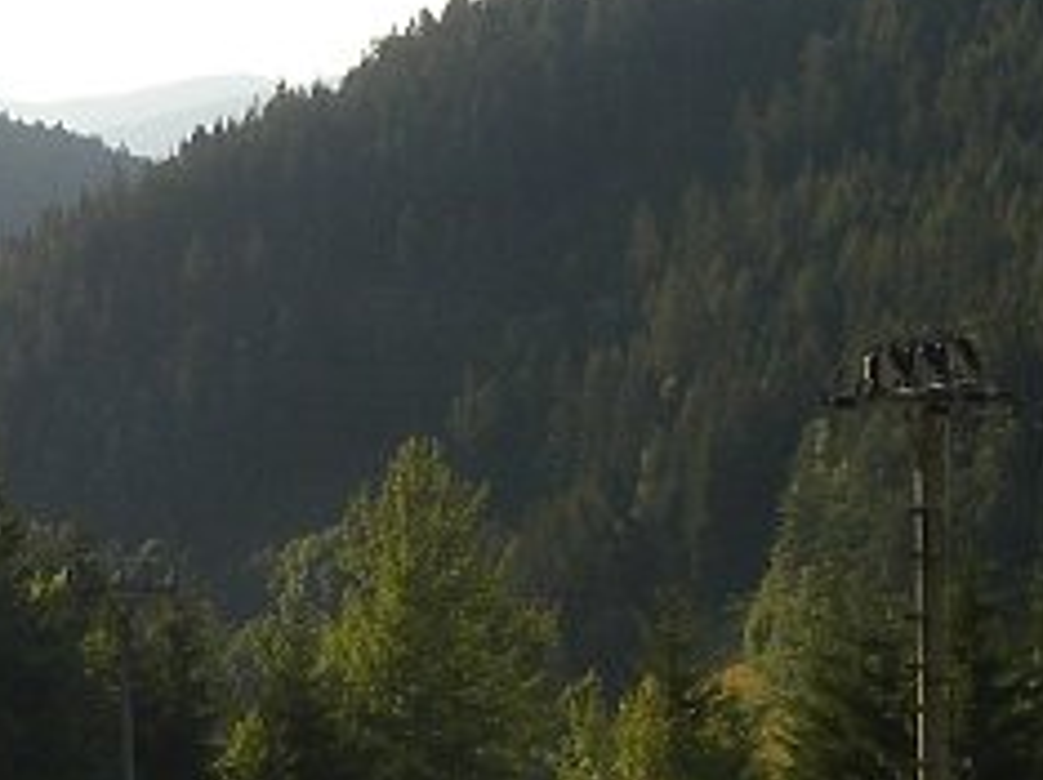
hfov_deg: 14.9
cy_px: 557
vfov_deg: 11.4
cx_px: 13
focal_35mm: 130
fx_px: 3913
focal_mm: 6.3
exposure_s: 1/400
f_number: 4.4
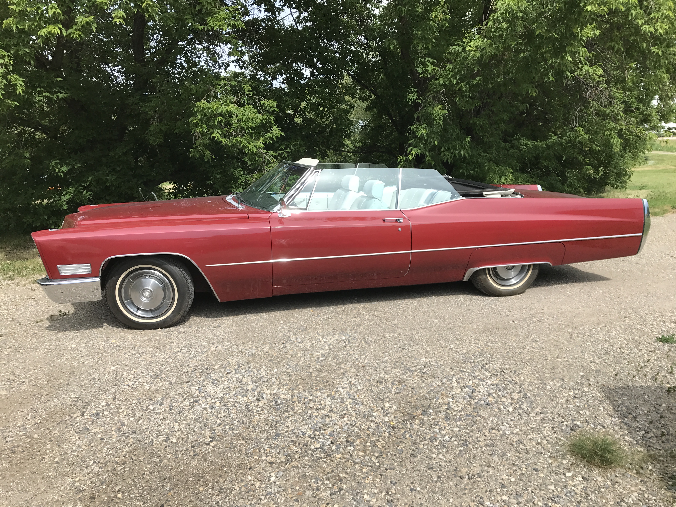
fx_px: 547
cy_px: 254
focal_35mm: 28
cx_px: 338
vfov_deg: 49.7
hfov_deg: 63.4
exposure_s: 1/1227
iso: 20
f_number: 1.8
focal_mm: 3.99
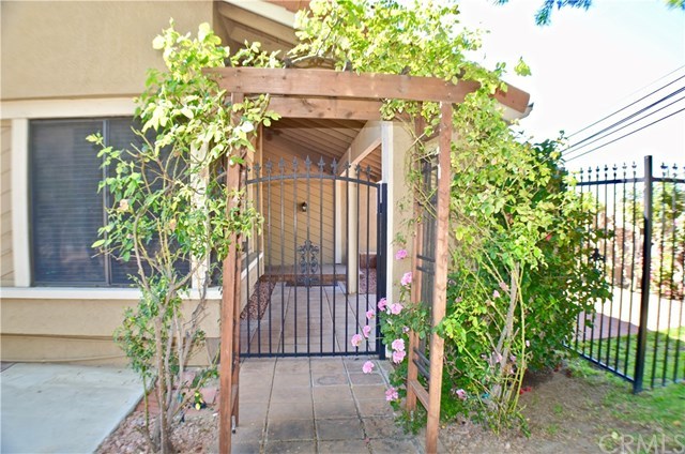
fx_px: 570
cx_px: 342
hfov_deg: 62.0
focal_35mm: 30
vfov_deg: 43.4
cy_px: 227
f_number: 3.8
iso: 100
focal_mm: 20
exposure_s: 1/100
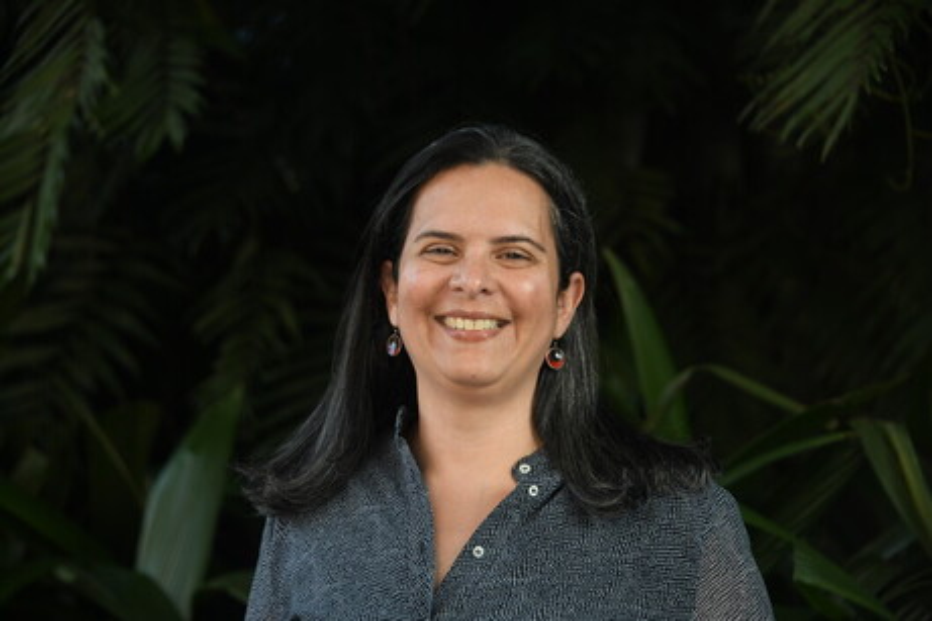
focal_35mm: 98
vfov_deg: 14.0
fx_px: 2536
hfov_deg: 20.8
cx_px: 466
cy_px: 310
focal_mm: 98
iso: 500
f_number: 5.3
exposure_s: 1/125
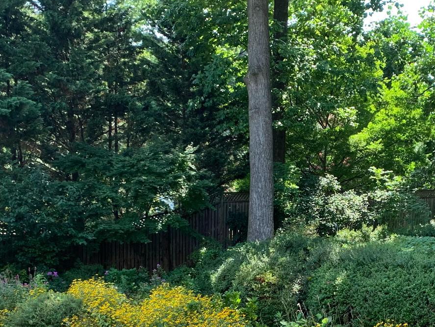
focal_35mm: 60
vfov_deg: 23.4
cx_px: 306
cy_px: 330
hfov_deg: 31.8
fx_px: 754
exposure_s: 1/122
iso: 25
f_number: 1.8
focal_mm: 4.25
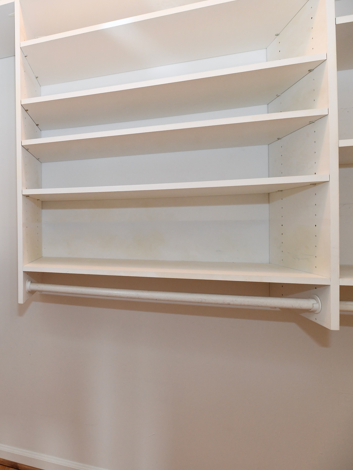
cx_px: 3
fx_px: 286
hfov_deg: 51.4
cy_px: 231
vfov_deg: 79.0
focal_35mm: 21
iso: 640
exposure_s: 1/60
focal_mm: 14
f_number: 6.3
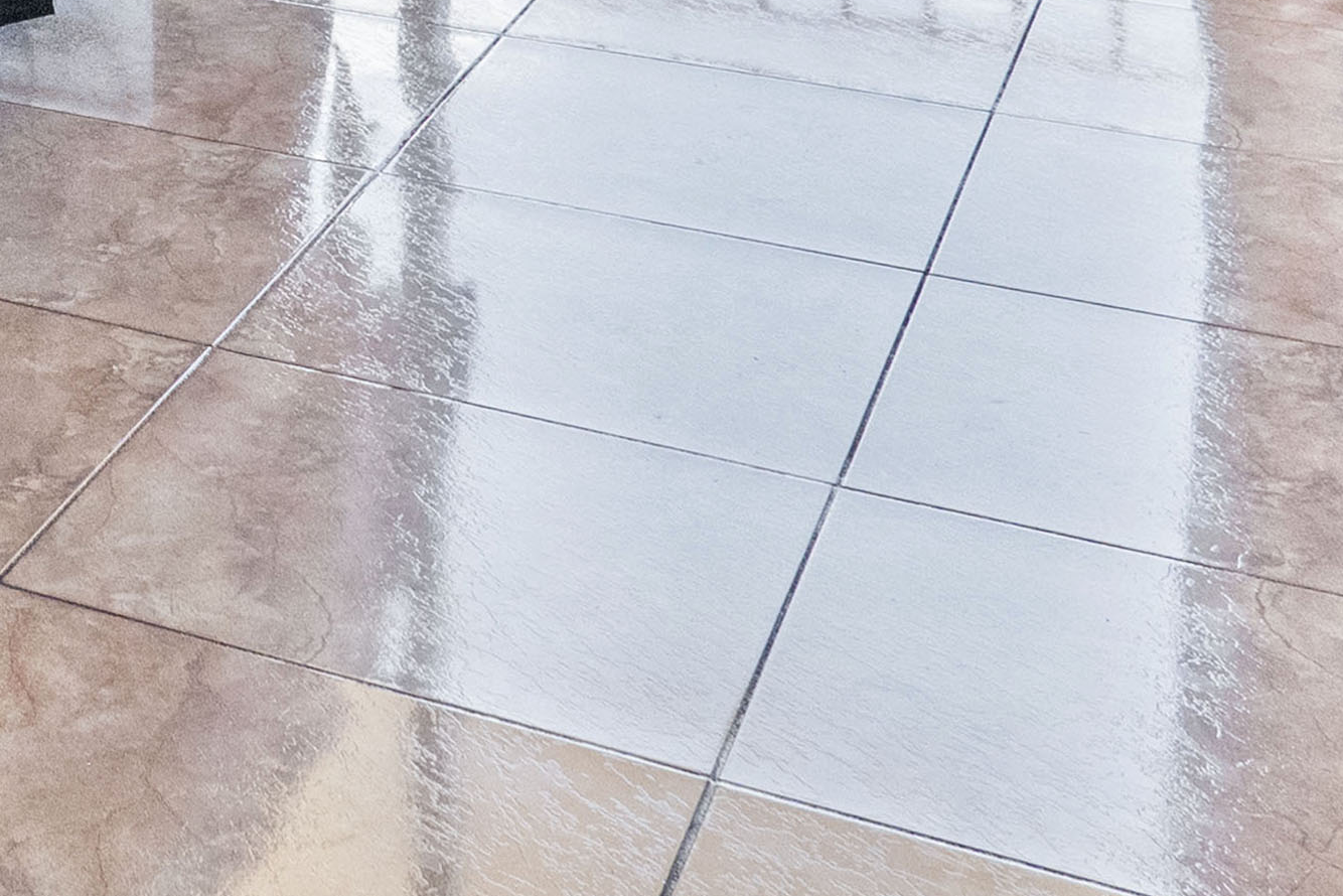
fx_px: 3022
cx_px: -643
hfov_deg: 21.3
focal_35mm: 81
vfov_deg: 14.0
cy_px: -947
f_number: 6.3
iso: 4000
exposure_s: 1/400
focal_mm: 18
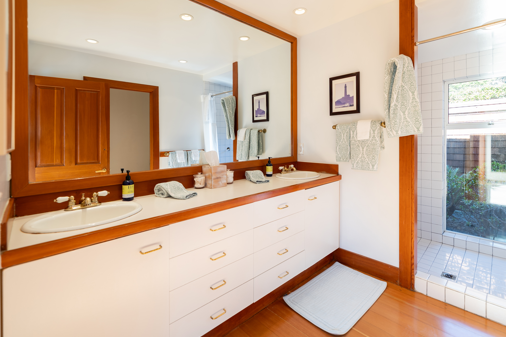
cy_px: 159
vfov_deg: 73.7
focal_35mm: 16
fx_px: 225
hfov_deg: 96.7
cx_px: 264
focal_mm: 15
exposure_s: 1/30
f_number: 2.8
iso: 80
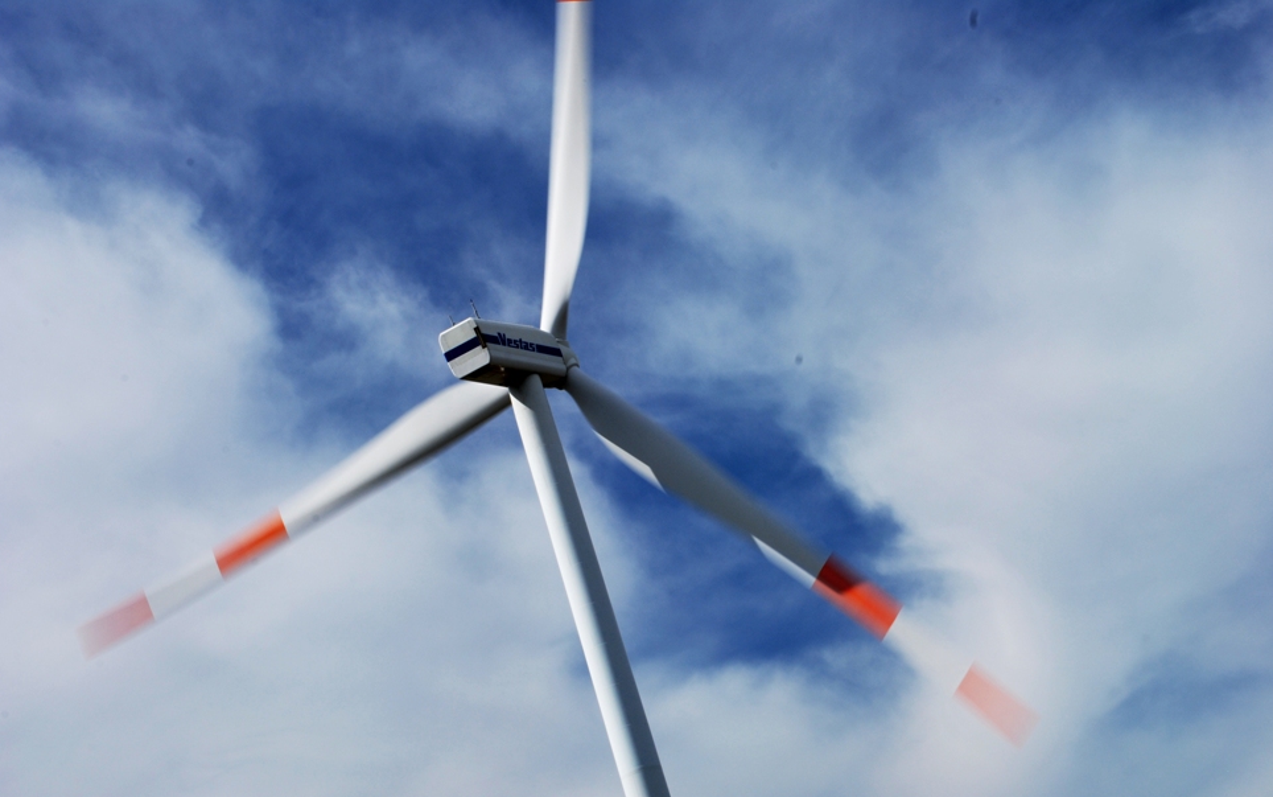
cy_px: 426
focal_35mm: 85
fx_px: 2933
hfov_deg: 24.5
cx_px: 635
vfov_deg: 15.5
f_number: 22
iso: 100
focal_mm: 55
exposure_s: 1/25
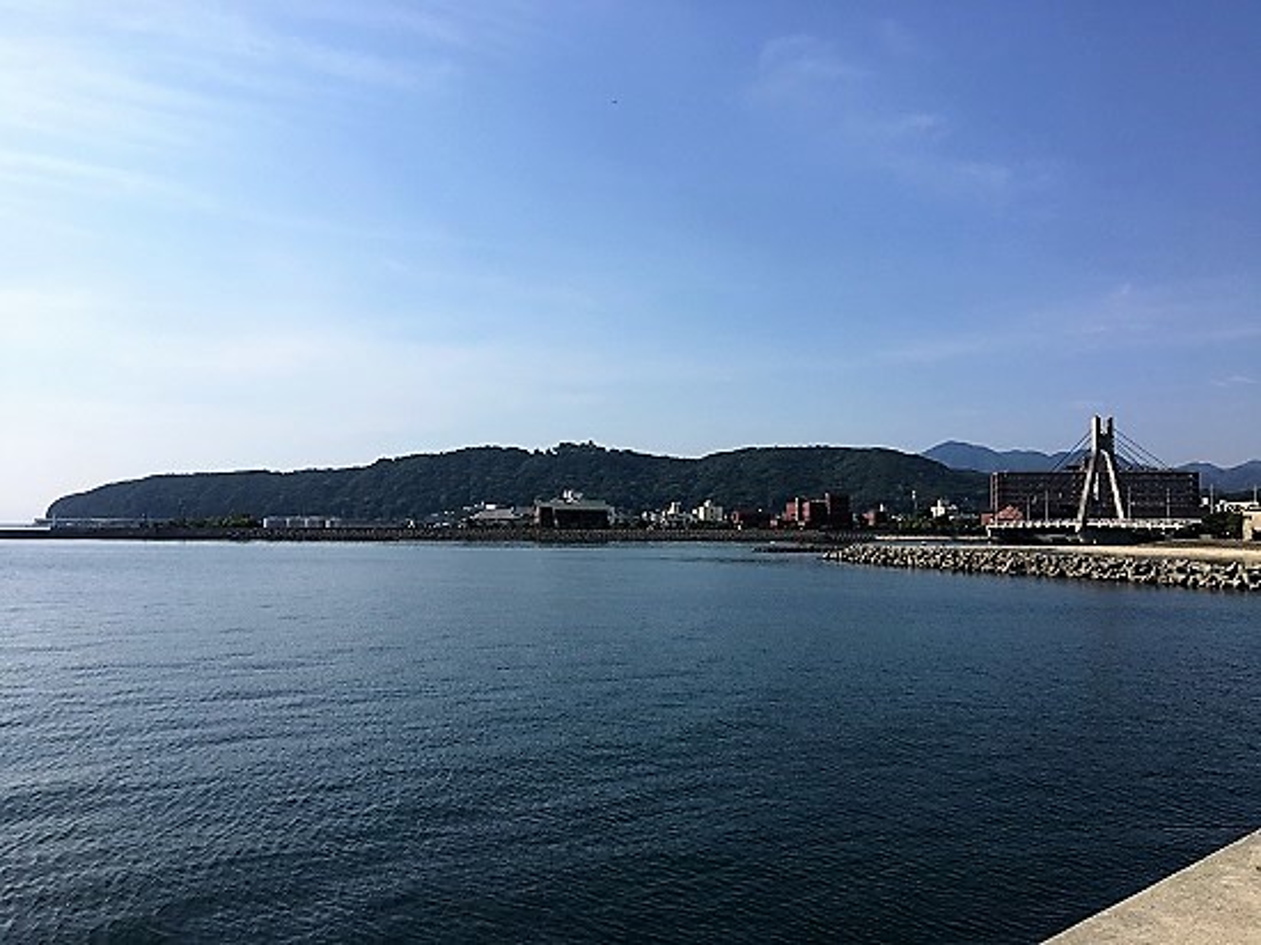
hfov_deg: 61.7
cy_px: 472
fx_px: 1056
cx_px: 630
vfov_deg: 48.2
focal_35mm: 29
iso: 25
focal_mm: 4.15
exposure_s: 1/3077
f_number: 2.2
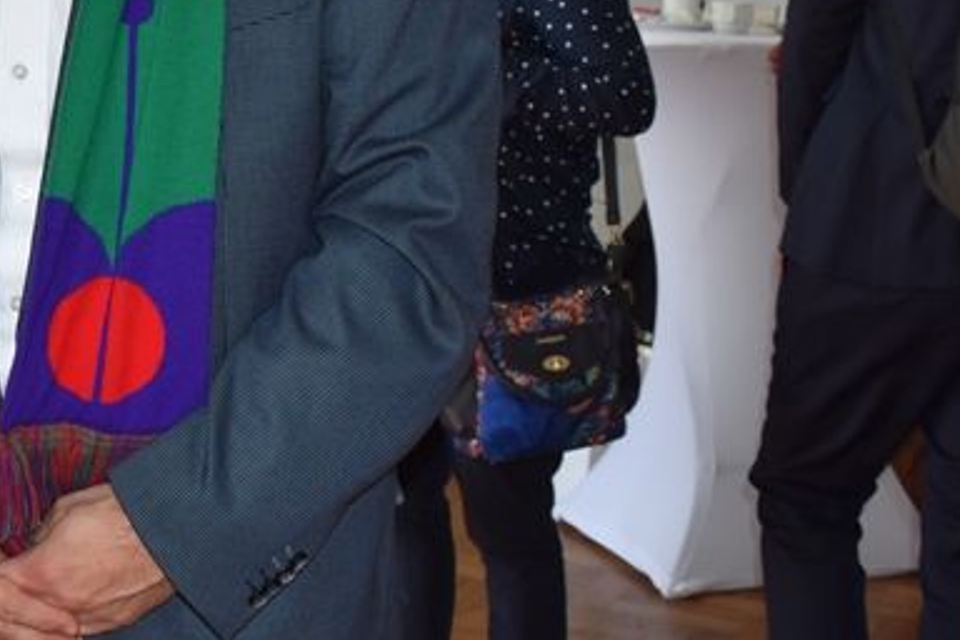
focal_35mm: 80
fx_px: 2133
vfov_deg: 16.9
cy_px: 99
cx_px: -168
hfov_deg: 23.4
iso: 450
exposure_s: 1/125
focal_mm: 20
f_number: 5.6
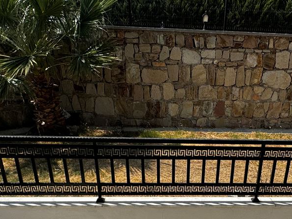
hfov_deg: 53.1
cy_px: 187
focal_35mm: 34
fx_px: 287
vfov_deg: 39.5
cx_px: 189
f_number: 2.2
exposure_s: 1/1832
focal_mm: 2.22
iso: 40
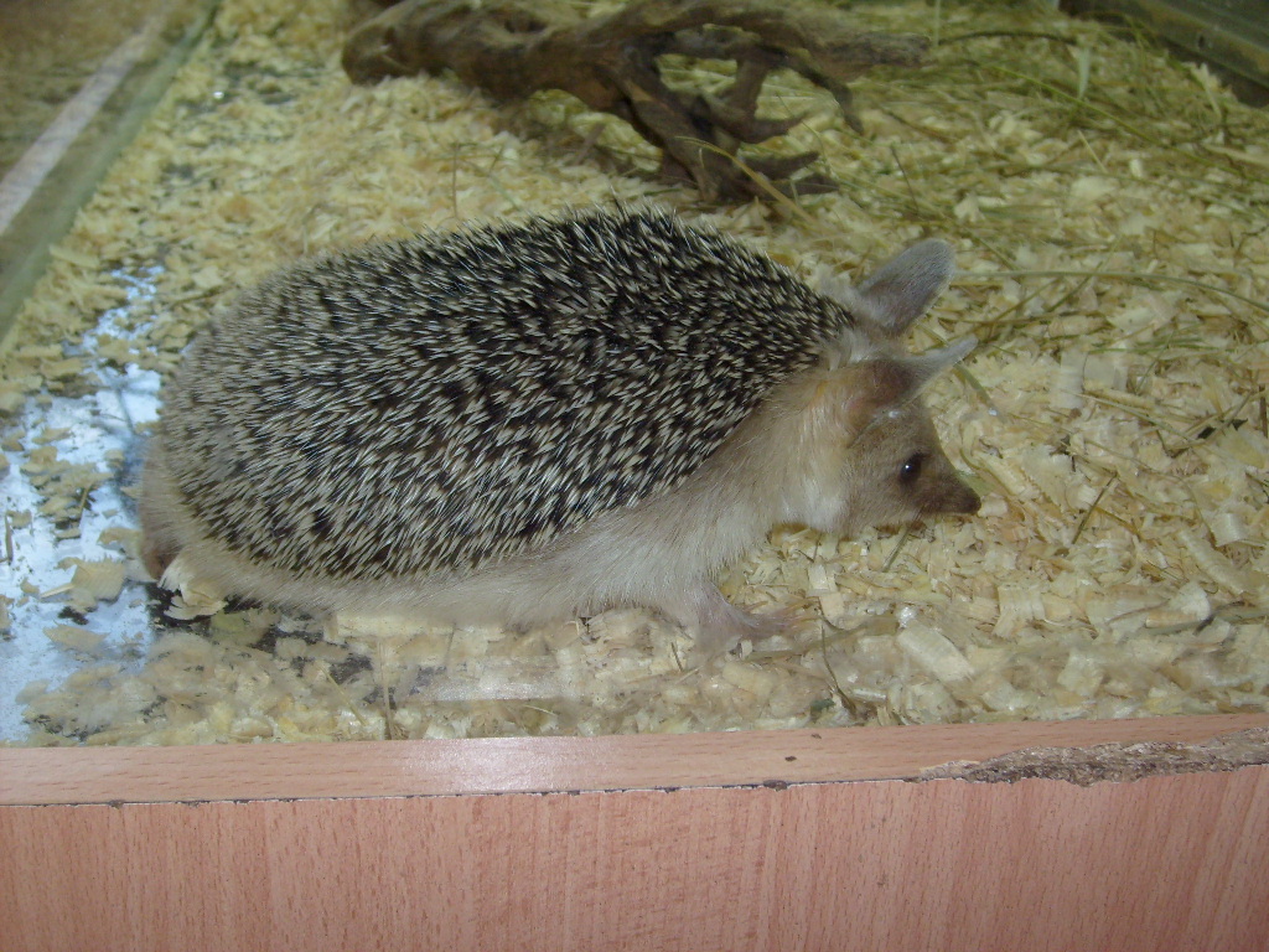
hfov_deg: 43.9
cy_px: 476
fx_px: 1576
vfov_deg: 33.6
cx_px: 634
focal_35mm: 43
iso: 100
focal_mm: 7.2
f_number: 3
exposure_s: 1/45
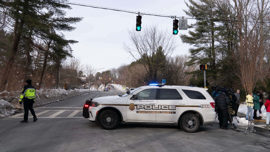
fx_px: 186
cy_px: 74
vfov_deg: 44.4
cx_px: 131
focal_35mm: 26
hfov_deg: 71.9
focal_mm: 24
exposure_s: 1/400
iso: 200
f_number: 6.3
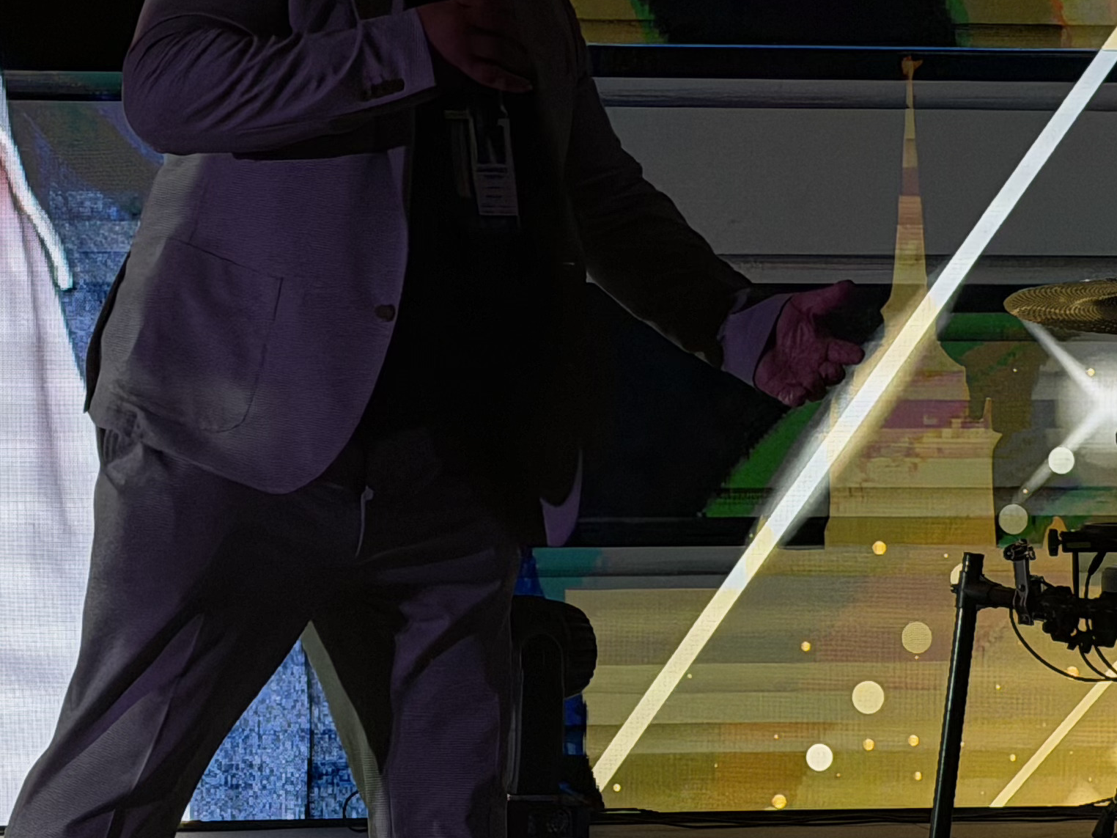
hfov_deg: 15.5
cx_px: 410
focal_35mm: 127
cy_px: 327
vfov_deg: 11.7
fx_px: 4098
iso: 64
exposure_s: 1/242
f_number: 1.78
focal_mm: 6.76
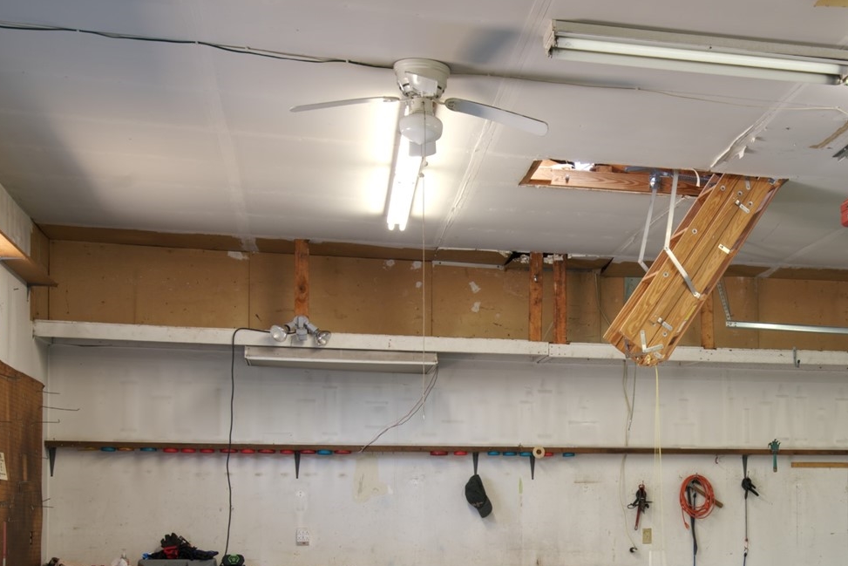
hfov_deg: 31.7
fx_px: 1437
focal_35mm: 61
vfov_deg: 21.9
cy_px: 485
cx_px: 719
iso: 200
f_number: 9.5
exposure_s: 1/4
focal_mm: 35
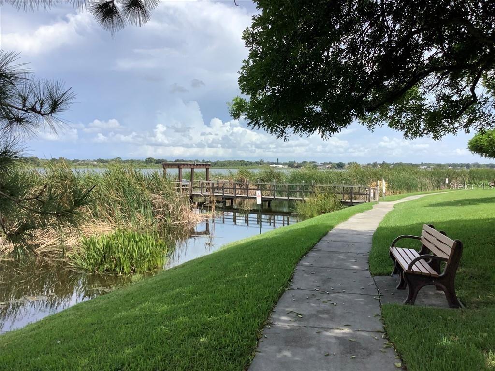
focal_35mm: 31
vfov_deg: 45.4
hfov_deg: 58.4
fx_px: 443
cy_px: 186
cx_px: 248
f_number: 2.4
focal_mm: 3.3
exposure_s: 1/1456
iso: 25
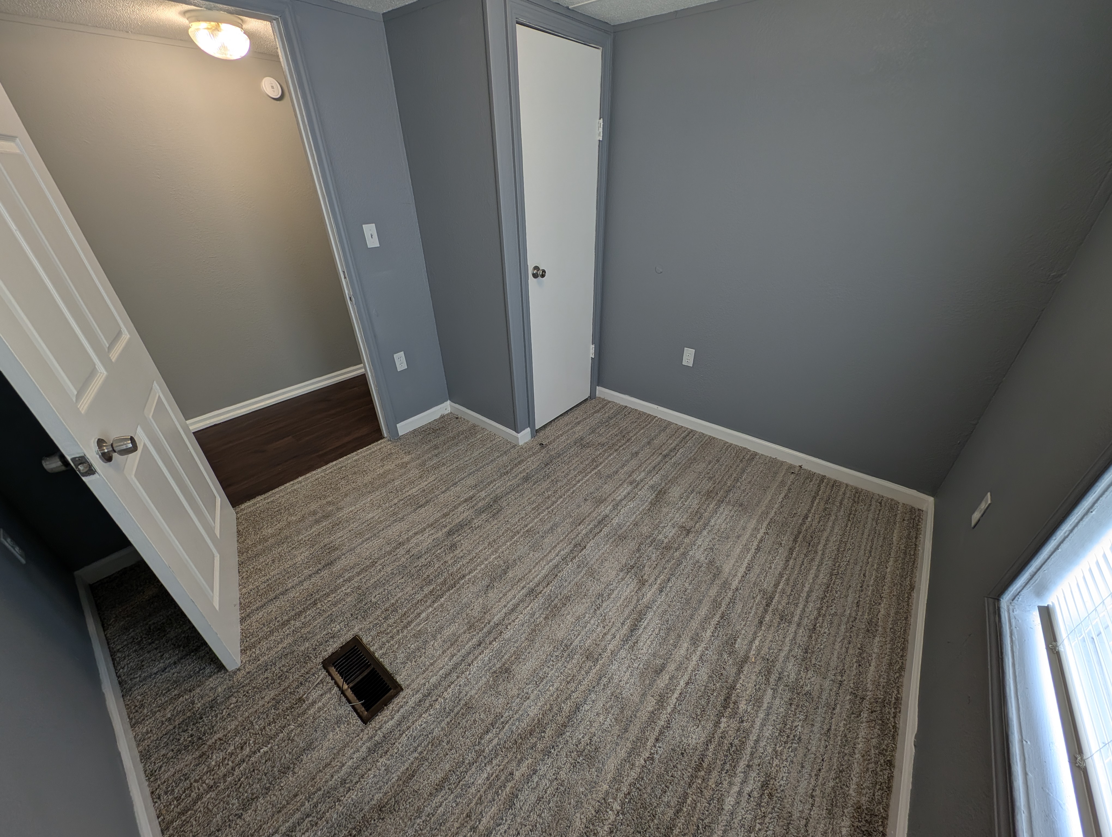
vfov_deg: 94.6
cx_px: 556
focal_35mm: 12
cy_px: 418
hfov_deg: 110.5
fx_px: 386
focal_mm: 2.23
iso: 38
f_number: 1.95
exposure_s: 1/60
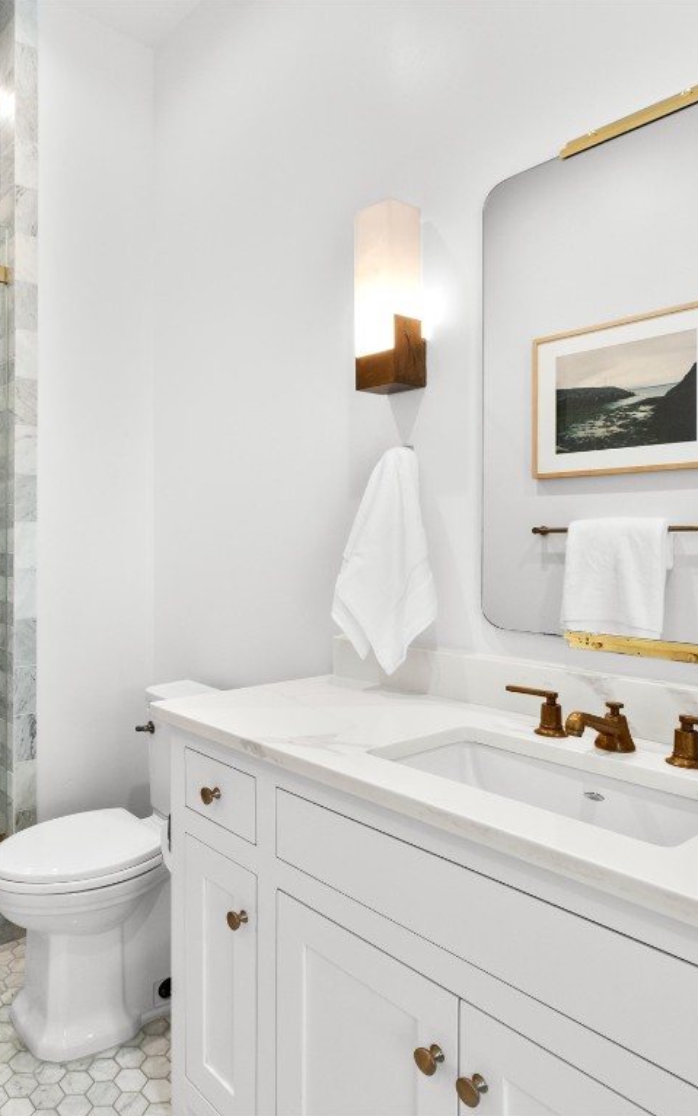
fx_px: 700
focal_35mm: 23
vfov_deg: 77.1
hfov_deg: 50.6
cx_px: 168
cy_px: 558
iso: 400
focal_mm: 10
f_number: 8
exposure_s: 1/7
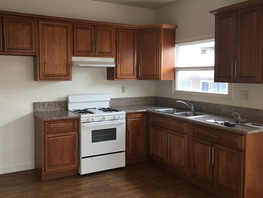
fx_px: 258
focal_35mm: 34
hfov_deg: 53.7
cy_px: 89
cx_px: 112
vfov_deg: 41.8
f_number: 2.2
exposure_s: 1/30
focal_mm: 4.15
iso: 50
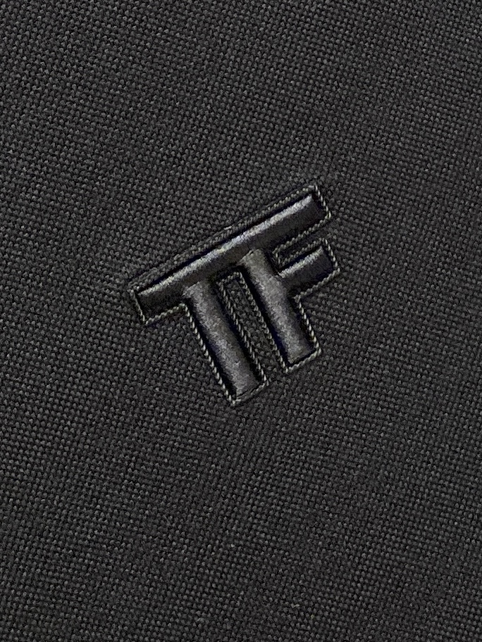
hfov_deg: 53.1
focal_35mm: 26
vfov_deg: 67.3
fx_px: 483
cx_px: 241
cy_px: 321
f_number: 1.8
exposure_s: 1/121
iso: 125
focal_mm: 4.25
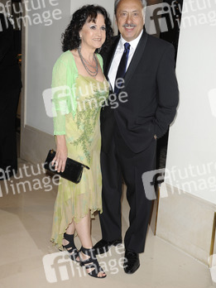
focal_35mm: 53
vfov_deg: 36.2
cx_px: 109
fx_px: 441
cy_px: 139
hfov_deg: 27.5
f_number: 5.6
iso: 800
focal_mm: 48
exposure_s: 1/160
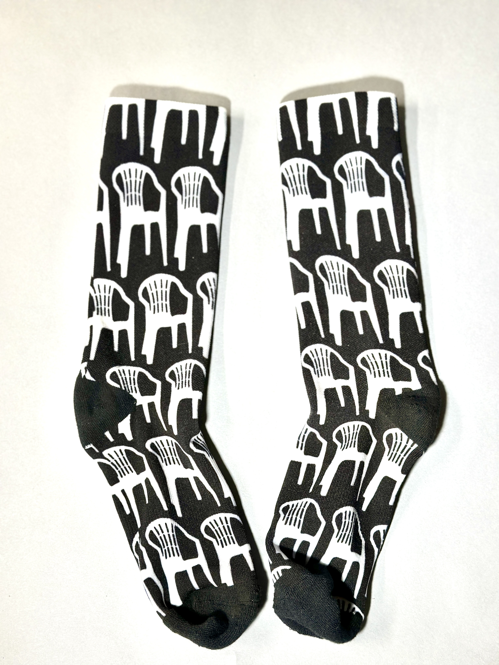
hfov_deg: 30.3
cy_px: 332
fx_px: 923
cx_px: 250
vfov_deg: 39.7
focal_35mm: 48
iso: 125
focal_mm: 6.86
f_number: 1.78
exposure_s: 1/120
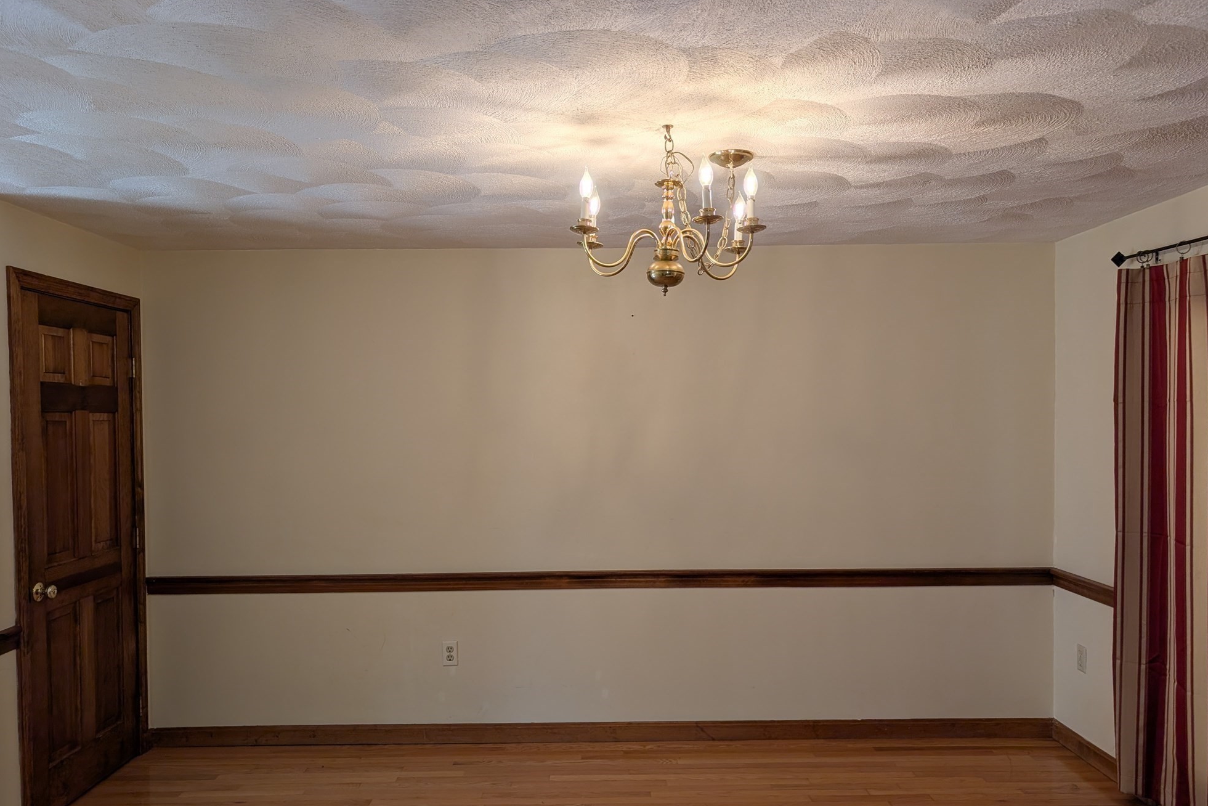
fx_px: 873
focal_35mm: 26
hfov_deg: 69.4
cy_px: 439
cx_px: 588
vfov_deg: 49.5
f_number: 1.68
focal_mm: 6.9
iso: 25
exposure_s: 1/223
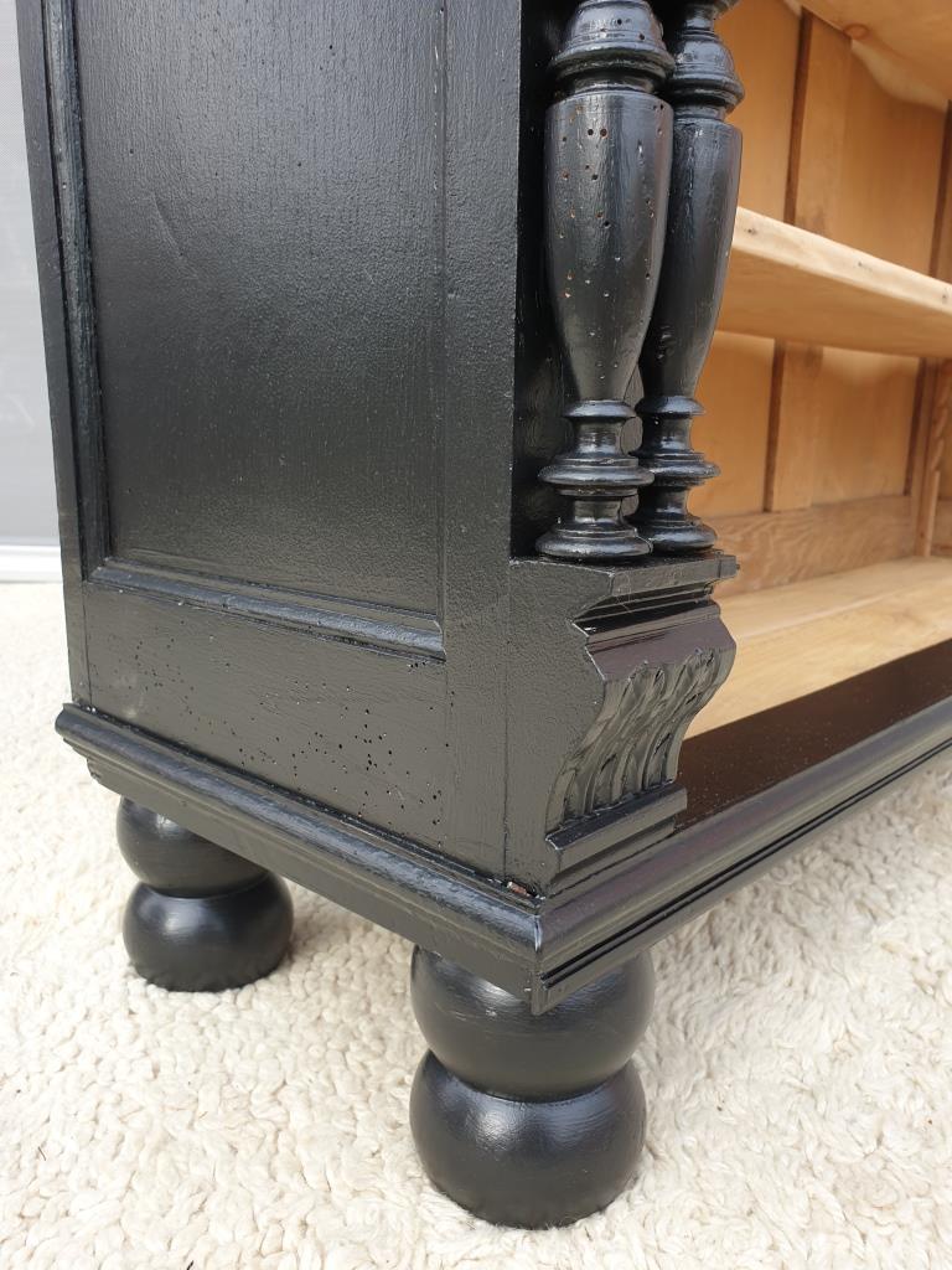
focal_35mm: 26
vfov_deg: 67.3
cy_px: 635
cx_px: 476
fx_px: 953
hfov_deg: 53.1
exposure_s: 1/176
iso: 50
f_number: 2.4
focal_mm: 4.3
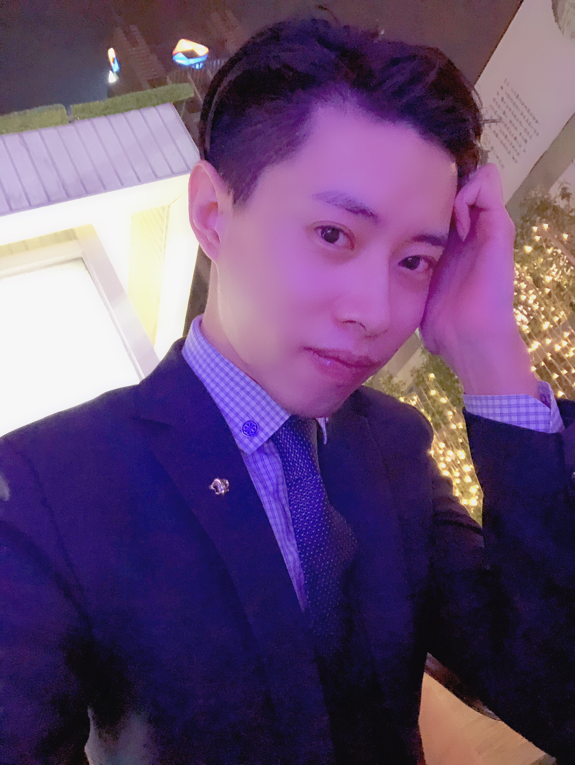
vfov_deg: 56.8
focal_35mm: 32
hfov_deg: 44.2
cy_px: 382
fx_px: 708
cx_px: 288
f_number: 2.2
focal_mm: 2.87
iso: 800
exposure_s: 1/17
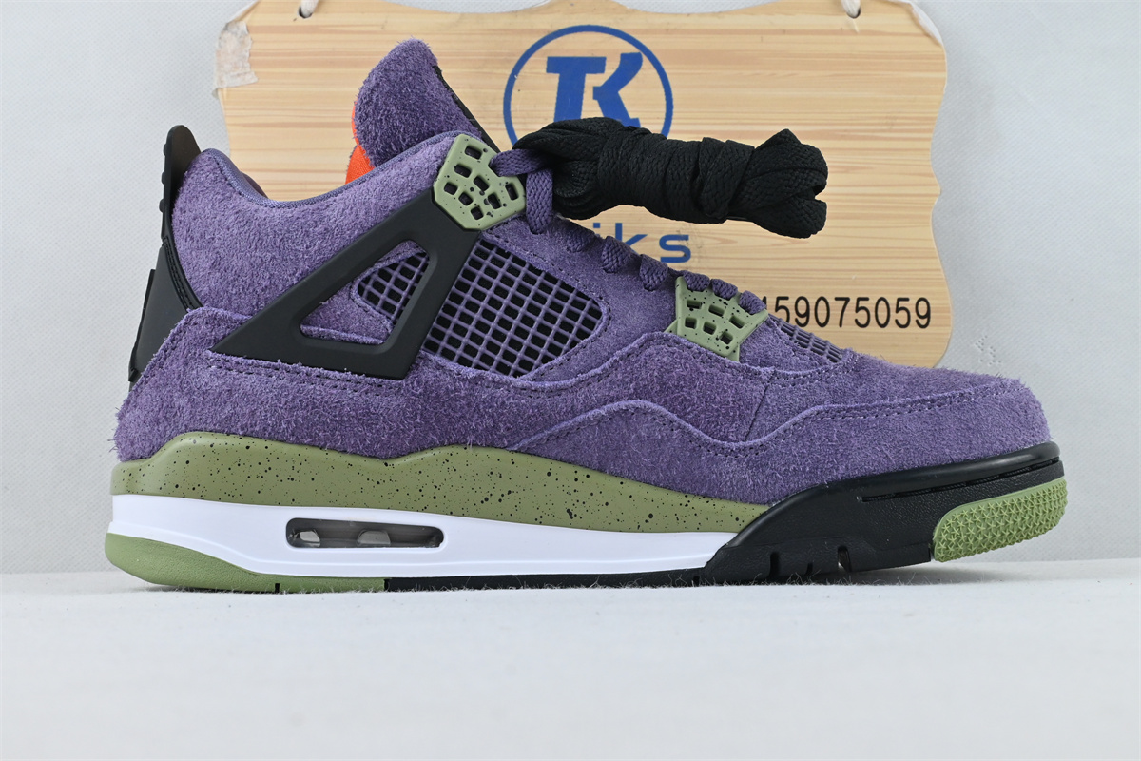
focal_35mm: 50
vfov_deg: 27.3
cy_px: 380
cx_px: 570
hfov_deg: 40.0
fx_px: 1569
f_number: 10
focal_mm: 33
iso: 1000
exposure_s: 1/125
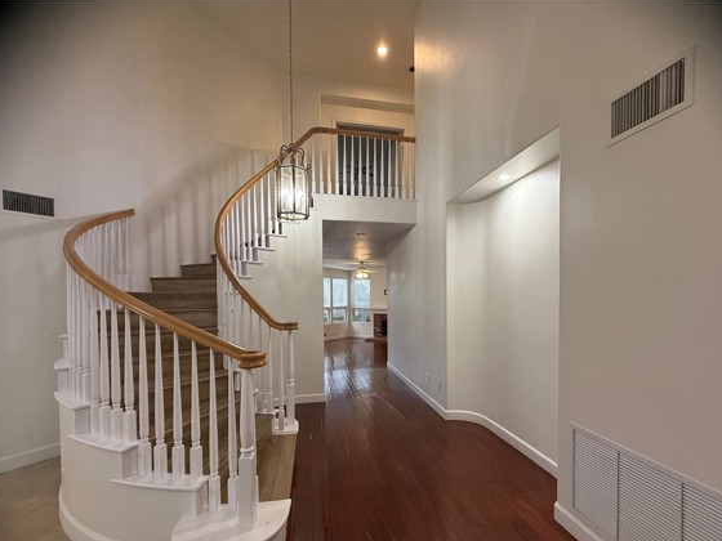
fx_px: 334
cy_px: 305
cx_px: 384
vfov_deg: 77.7
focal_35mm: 16
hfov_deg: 94.4
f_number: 2.2
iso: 320
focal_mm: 2.22
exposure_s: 1/120
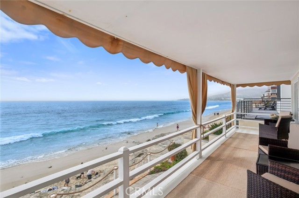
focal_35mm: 17
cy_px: 99
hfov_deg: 93.3
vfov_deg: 70.3
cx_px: 150
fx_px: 141
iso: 80
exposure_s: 1/320
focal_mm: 17
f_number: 10
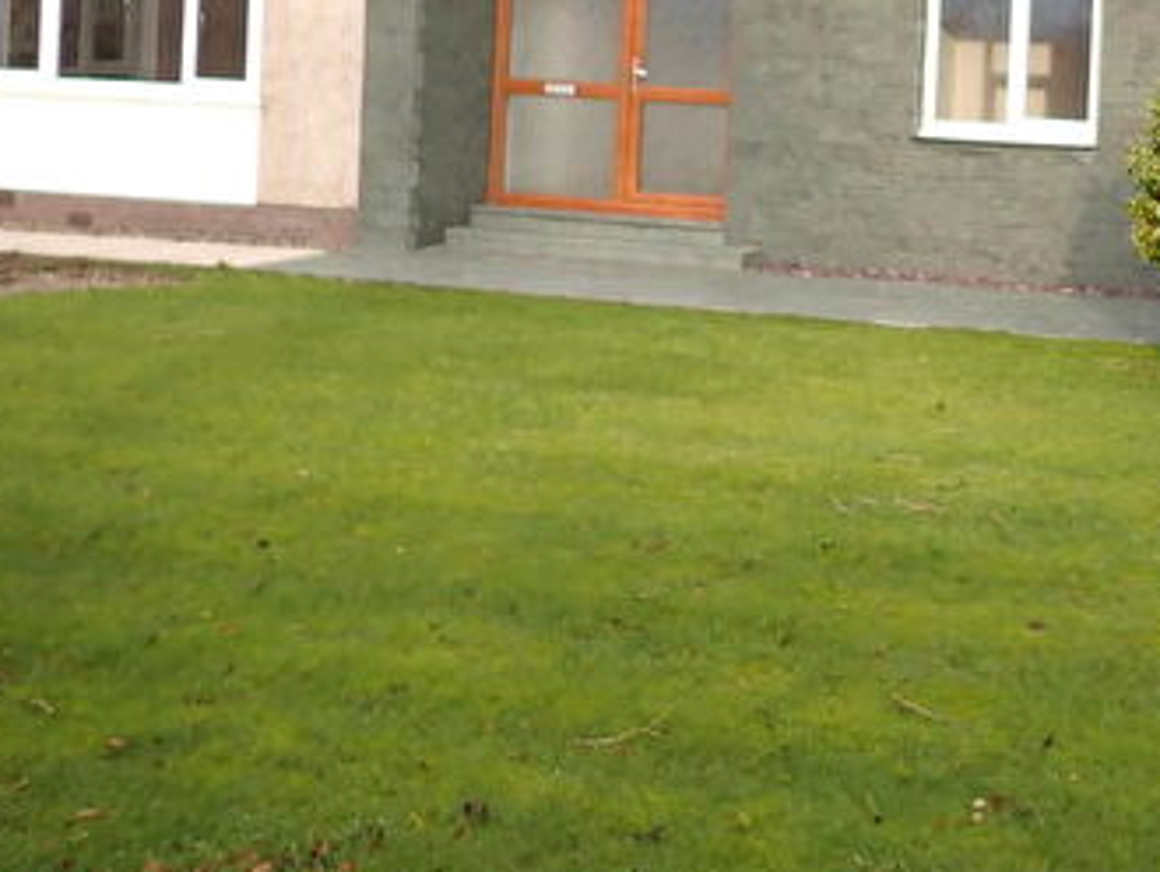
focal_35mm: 53
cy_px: 47
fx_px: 1777
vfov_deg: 26.4
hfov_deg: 33.7
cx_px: 1093
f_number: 2
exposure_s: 1/400
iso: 100
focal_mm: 4.5
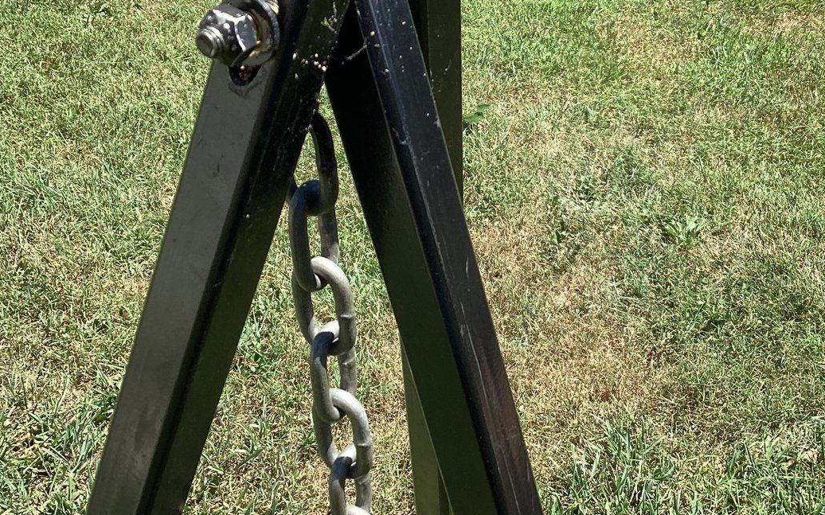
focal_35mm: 48
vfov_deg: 26.7
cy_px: 176
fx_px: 1079
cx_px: 483
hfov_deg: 41.7
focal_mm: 3.3
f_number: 2.4
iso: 25
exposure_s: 1/440
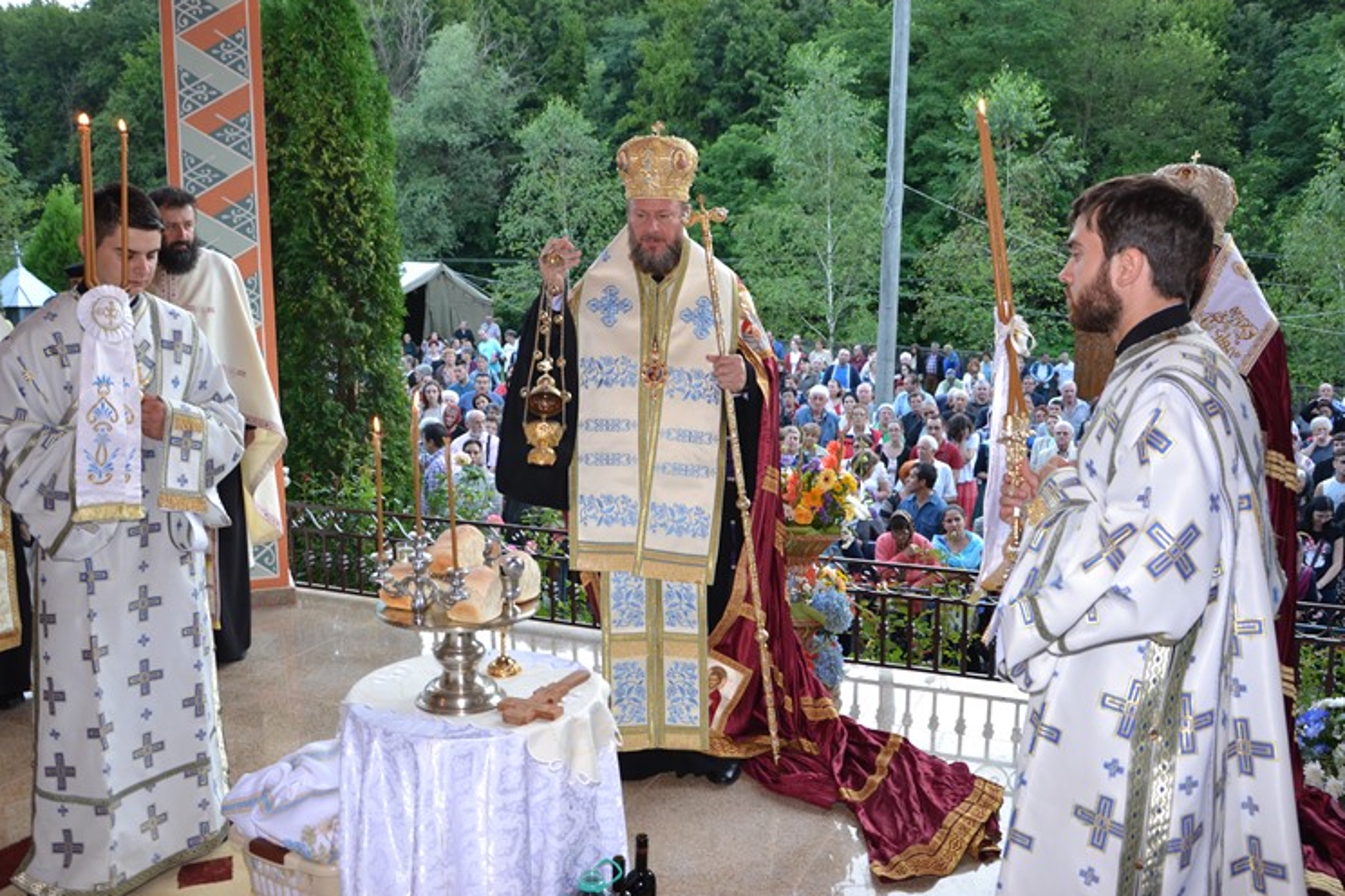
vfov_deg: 40.5
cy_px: 437
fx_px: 1215
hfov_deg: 57.9
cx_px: 680
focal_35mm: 33
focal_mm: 21
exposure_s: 1/60
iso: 400
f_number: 3.8
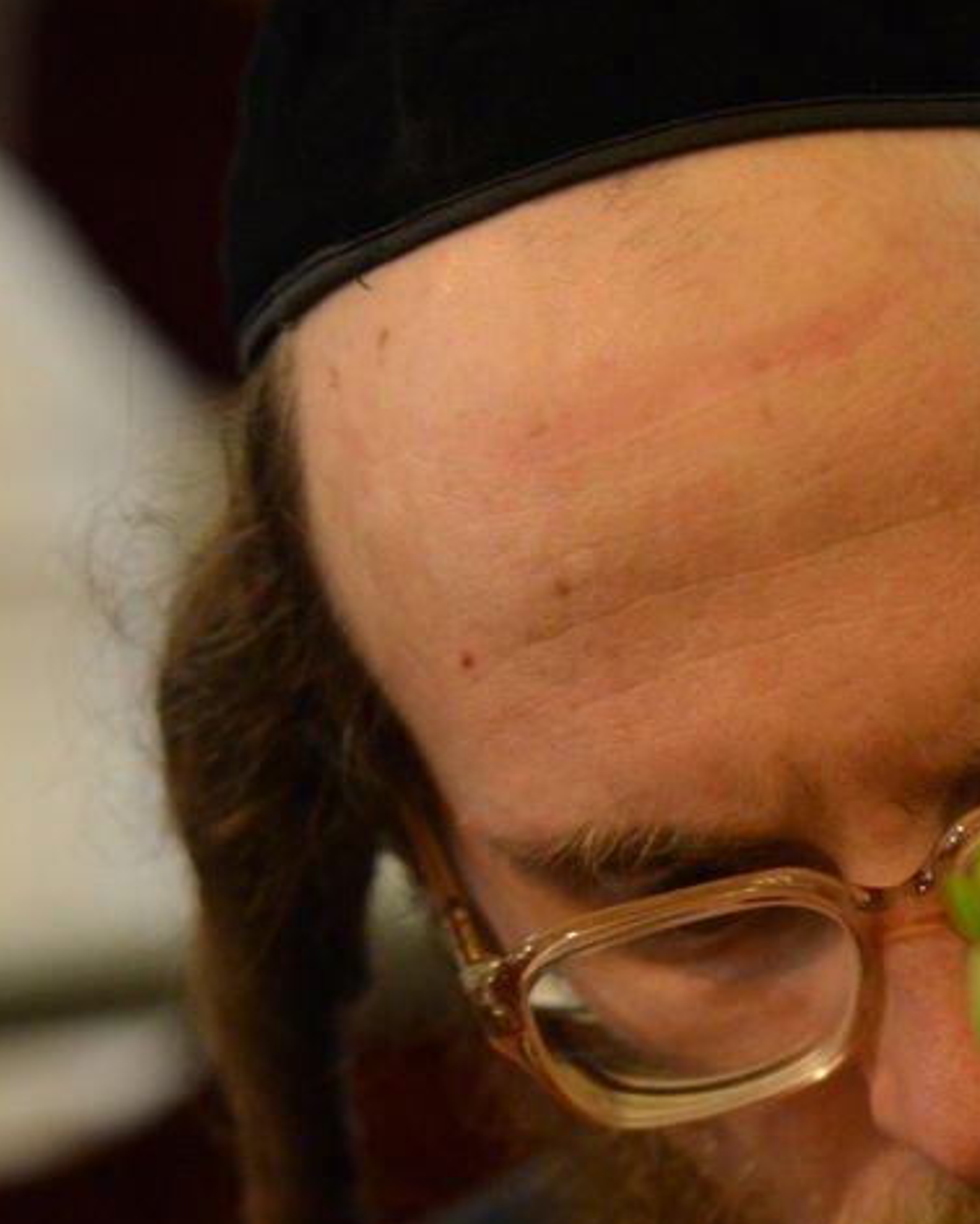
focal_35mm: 306
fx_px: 11091
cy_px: 860
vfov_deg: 6.3
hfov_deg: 5.0
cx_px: 1029
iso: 3200
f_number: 4
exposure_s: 1/100
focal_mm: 150
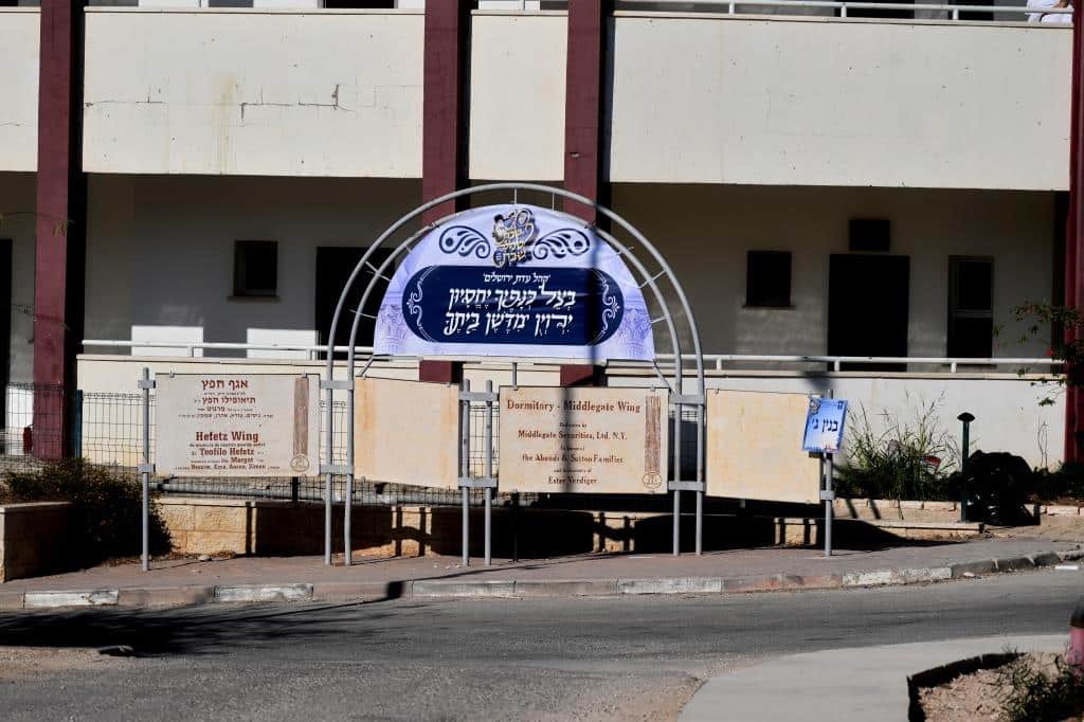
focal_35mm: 180
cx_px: 542
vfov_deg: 7.6
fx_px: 5418
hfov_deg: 11.4
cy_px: 361
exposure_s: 1/3200
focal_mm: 120
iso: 32
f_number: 4
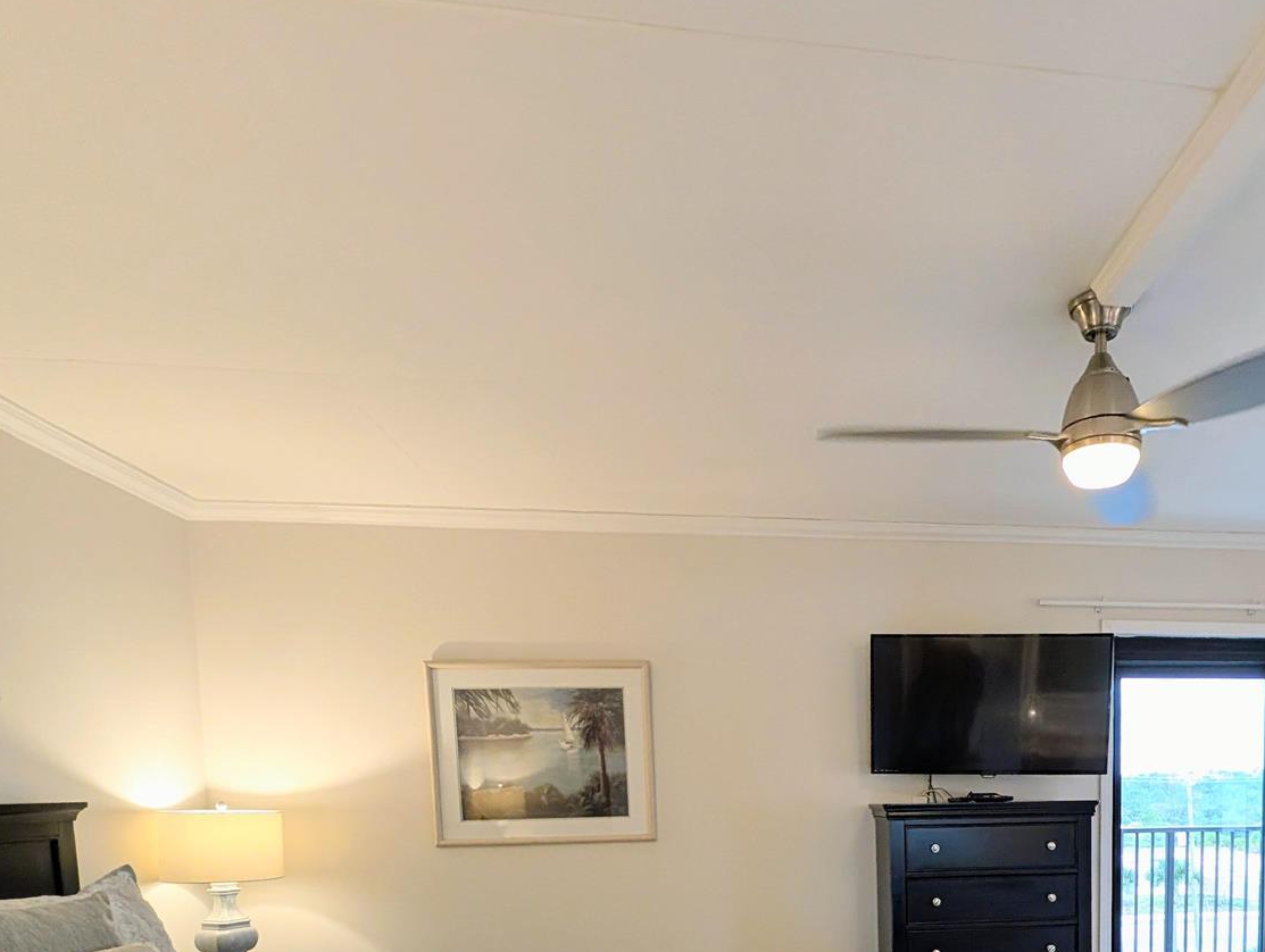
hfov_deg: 73.1
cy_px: 858
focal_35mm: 22
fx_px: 805
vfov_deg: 53.5
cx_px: 881
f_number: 1.7
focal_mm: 2.02
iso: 218
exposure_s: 1/120
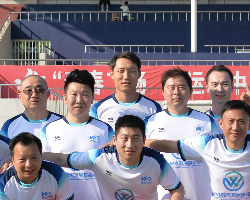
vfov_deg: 9.8
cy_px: 99
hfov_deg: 12.0
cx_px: 263
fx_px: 1169
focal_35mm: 158
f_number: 5
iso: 125
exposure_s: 1/640
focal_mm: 40
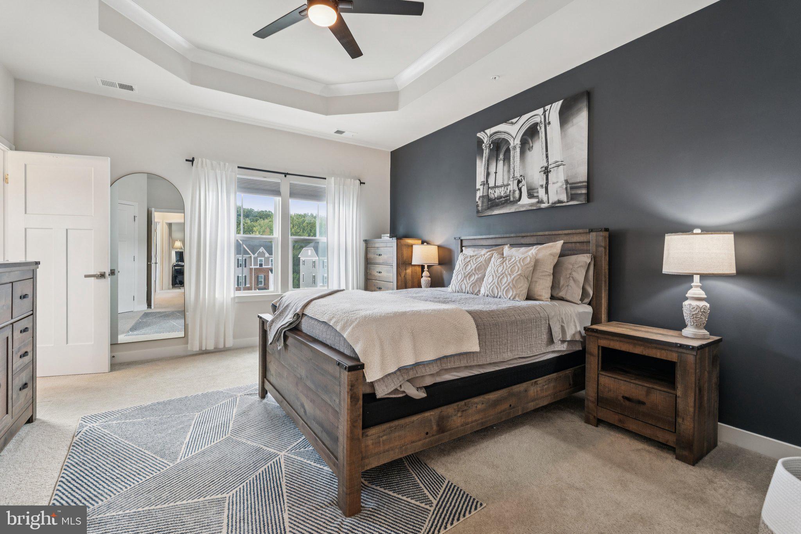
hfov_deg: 96.7
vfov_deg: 73.7
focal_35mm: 16
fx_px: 356
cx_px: 400
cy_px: 267
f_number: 7.1
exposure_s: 1/8
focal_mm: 16
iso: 200
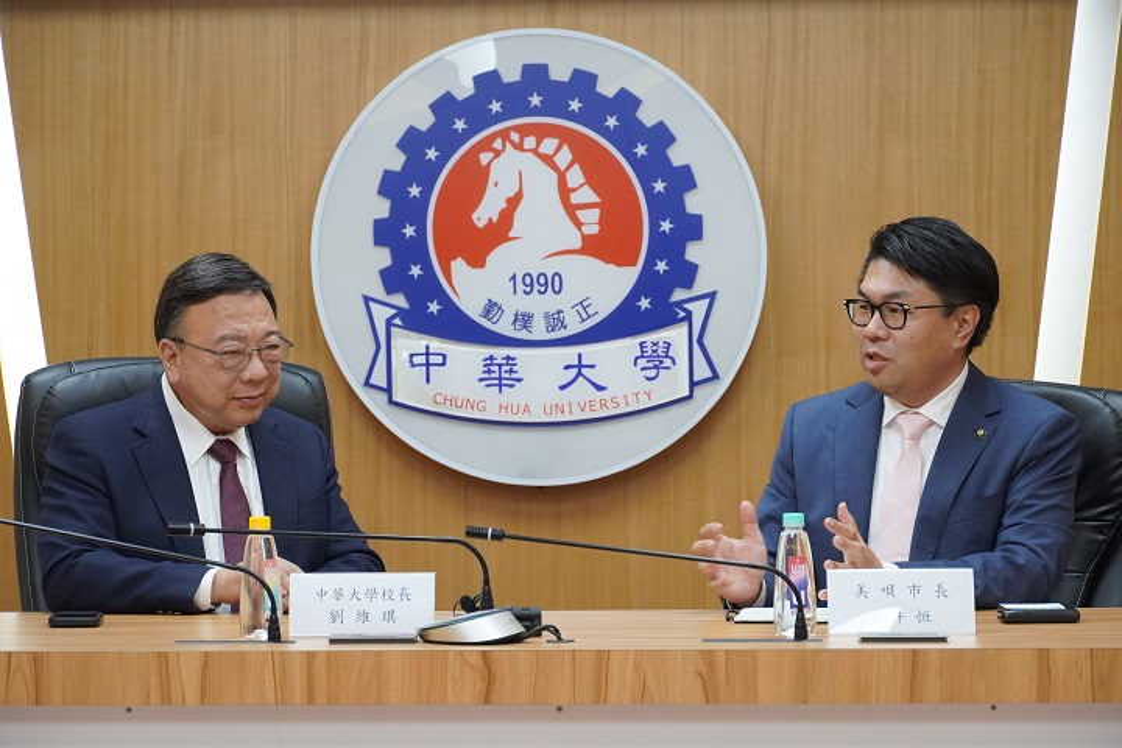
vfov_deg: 12.5
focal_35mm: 110
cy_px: 374
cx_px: 561
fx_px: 3412
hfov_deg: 18.7
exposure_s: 1/160
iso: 2500
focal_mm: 73
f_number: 5.6
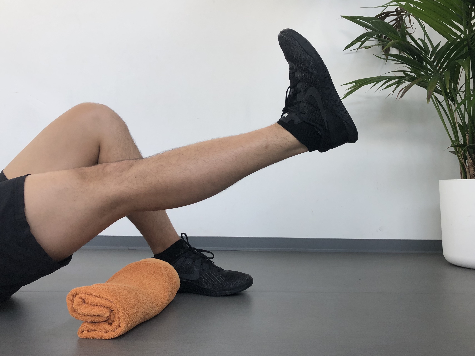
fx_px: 453
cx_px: 253
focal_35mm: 33
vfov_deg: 42.9
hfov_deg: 55.3
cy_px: 155
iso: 32
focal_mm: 4
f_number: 1.8
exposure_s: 1/40
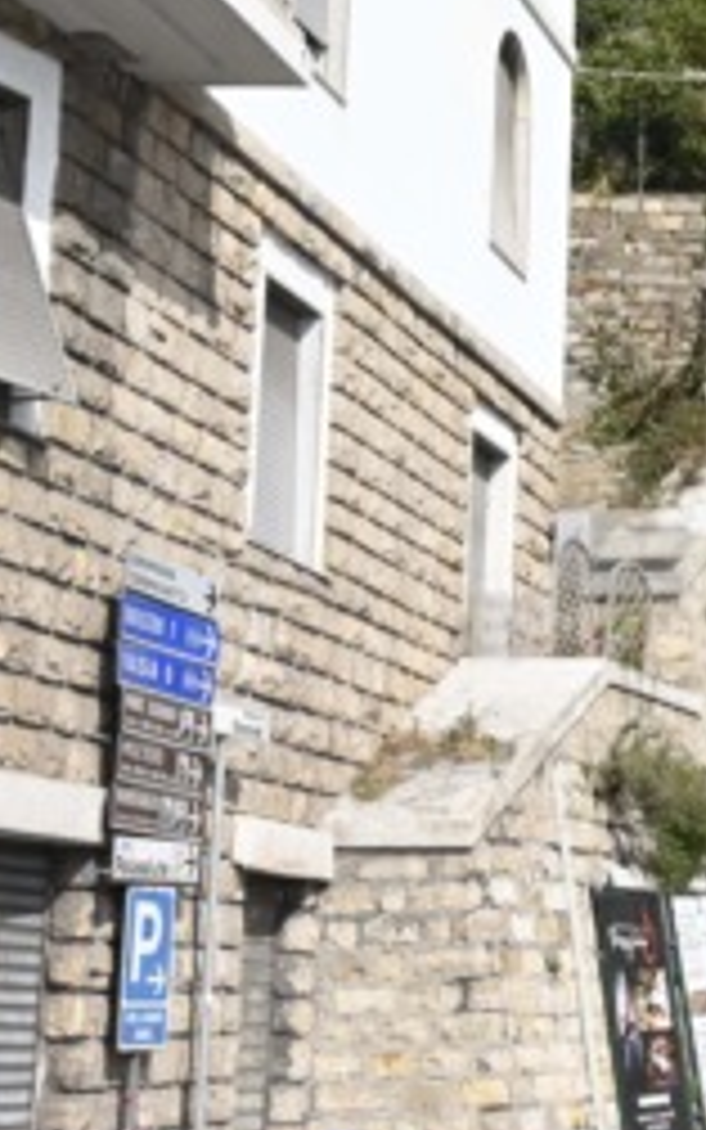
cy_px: 572
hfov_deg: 13.5
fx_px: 2800
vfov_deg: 22.8
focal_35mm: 91
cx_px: 1075
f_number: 14
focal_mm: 35
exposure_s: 1/800
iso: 1600
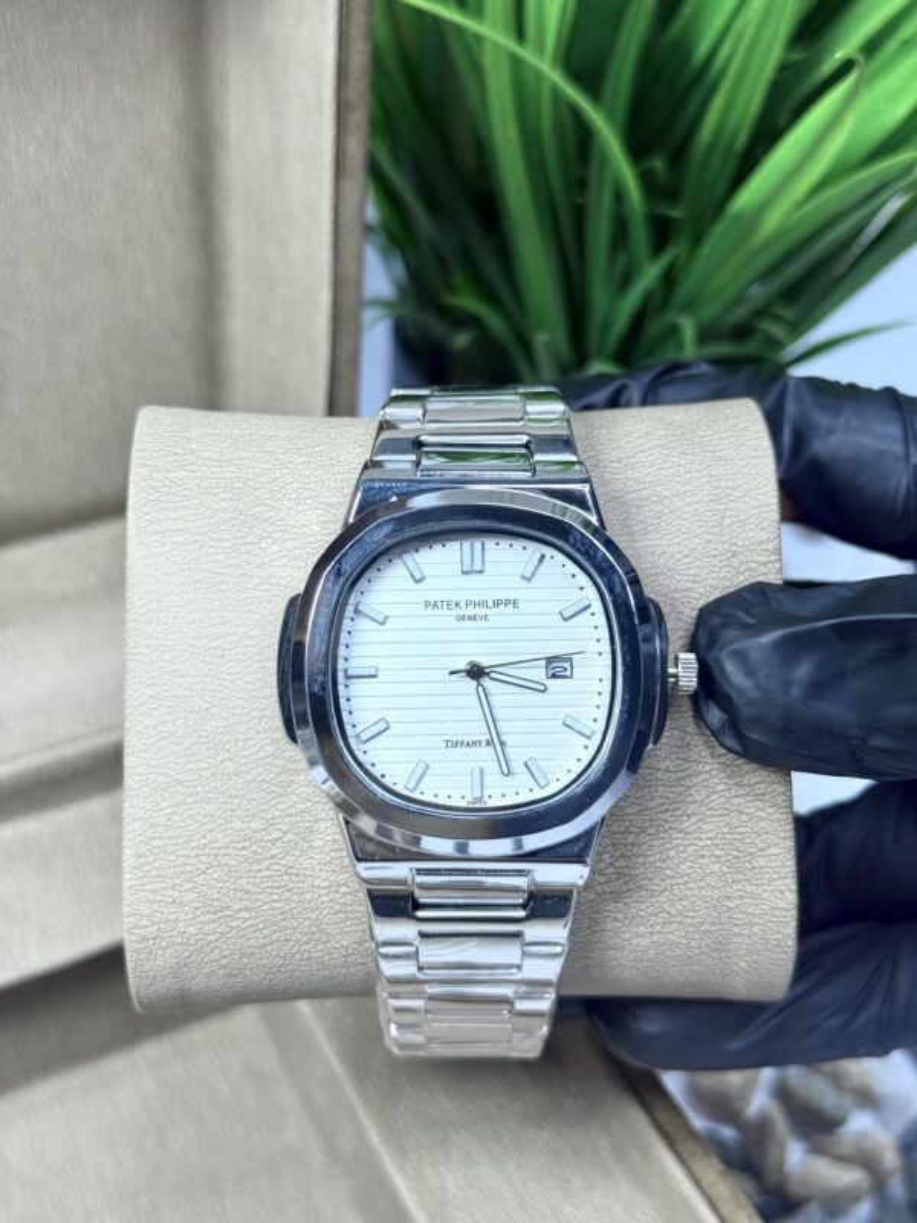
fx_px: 1695
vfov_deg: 39.7
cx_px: 458
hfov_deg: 30.3
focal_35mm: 48
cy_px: 612
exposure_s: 1/100
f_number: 1.78
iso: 64
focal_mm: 6.76
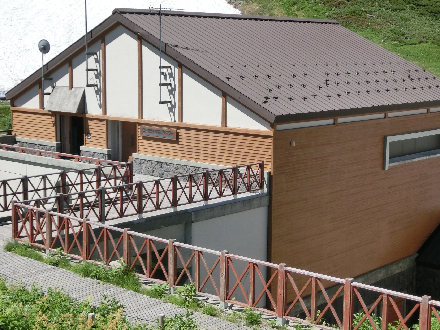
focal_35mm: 61
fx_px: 775
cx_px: 221
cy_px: 165
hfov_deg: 31.7
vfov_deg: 24.0
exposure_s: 1/800
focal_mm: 9.16
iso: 80
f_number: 4.3
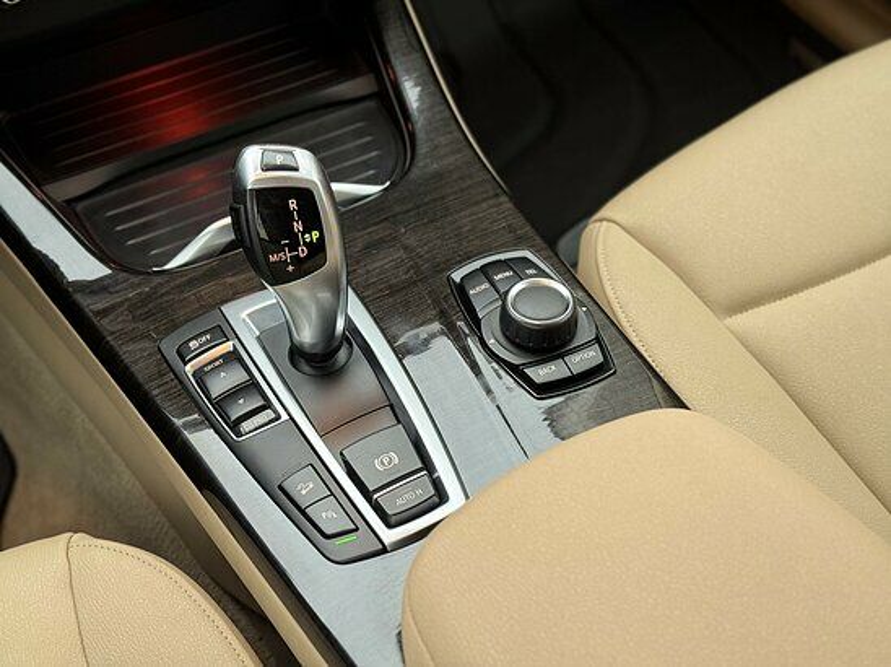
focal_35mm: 48
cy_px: 334
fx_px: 1234
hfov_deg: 39.7
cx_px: 446
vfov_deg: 30.2
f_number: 1.78
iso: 125
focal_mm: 6.76
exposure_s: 1/46
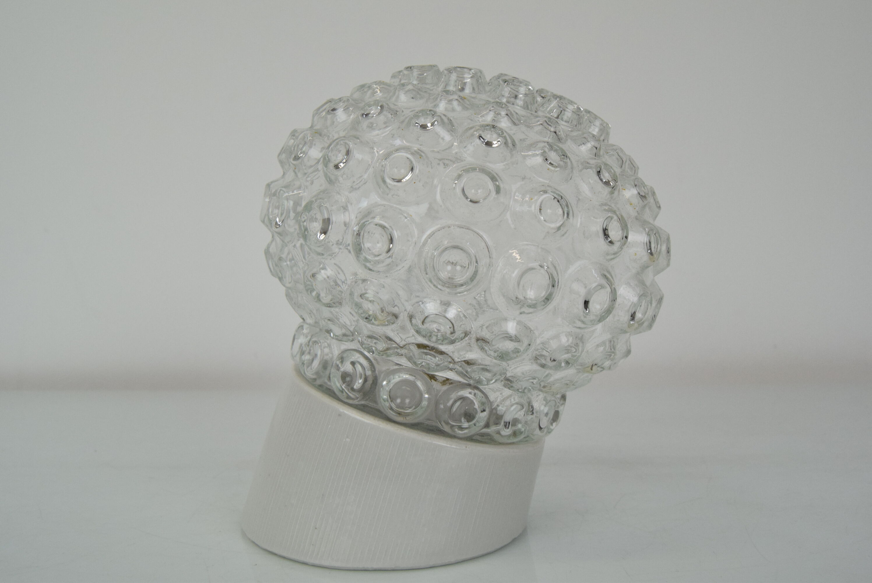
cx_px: 436
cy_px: 292
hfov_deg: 61.9
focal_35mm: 30
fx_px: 727
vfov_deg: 43.7
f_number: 10
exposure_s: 1/400
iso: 1600
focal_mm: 20
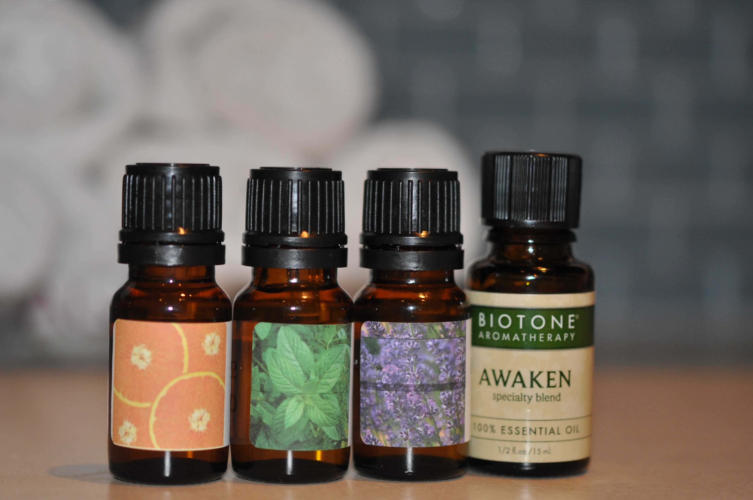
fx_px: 1880
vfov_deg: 15.2
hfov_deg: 22.6
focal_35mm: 90
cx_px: 376
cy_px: 250
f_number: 3
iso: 800
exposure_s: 1/60
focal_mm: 60
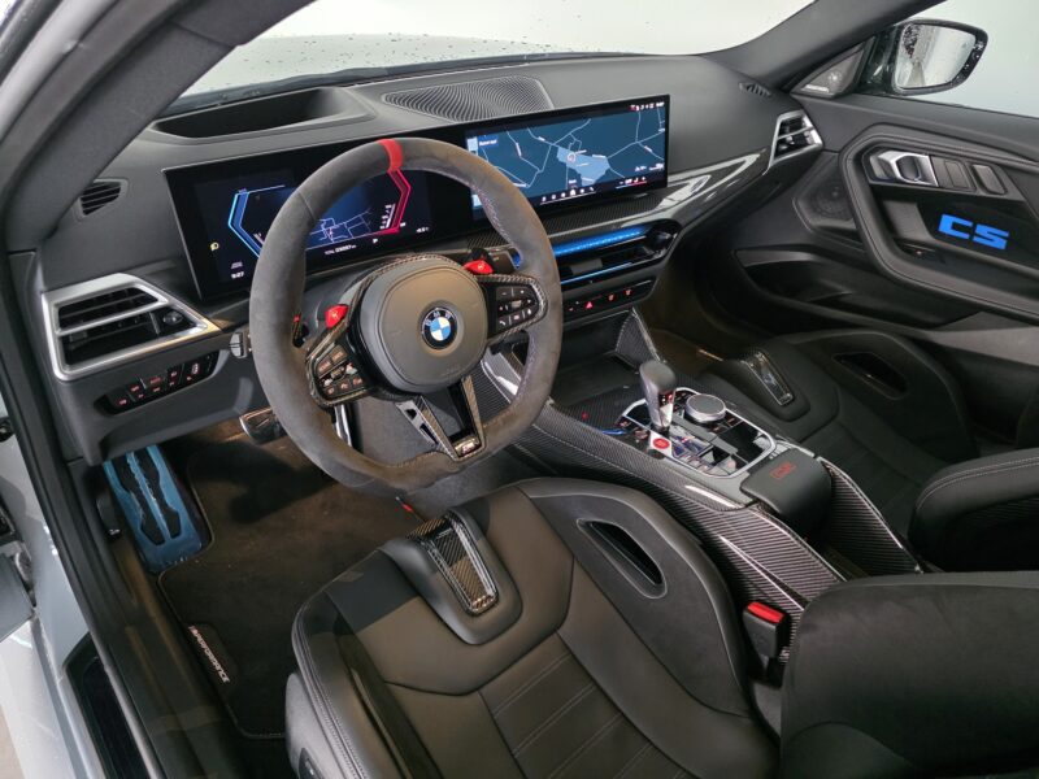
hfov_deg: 73.9
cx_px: 520
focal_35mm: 23
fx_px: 690
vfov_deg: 58.9
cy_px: 390
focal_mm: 6.3
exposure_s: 1/61
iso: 2000
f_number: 1.7
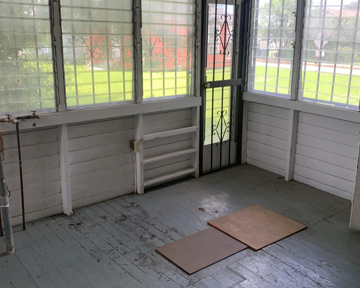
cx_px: 180
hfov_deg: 52.8
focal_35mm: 34
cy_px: 120
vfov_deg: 43.2
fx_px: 362
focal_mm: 4.25
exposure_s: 1/121
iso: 64
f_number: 1.8
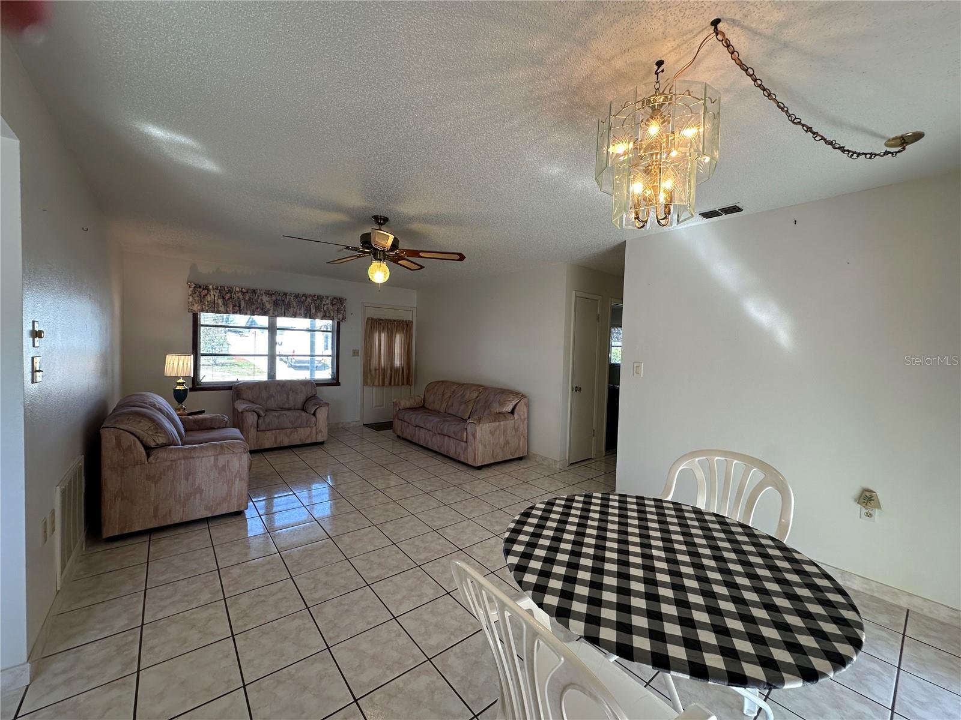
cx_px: 480
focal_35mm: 14
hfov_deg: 102.1
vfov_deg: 85.7
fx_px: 389
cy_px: 360
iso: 80
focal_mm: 2.22
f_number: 2.2
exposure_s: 1/120
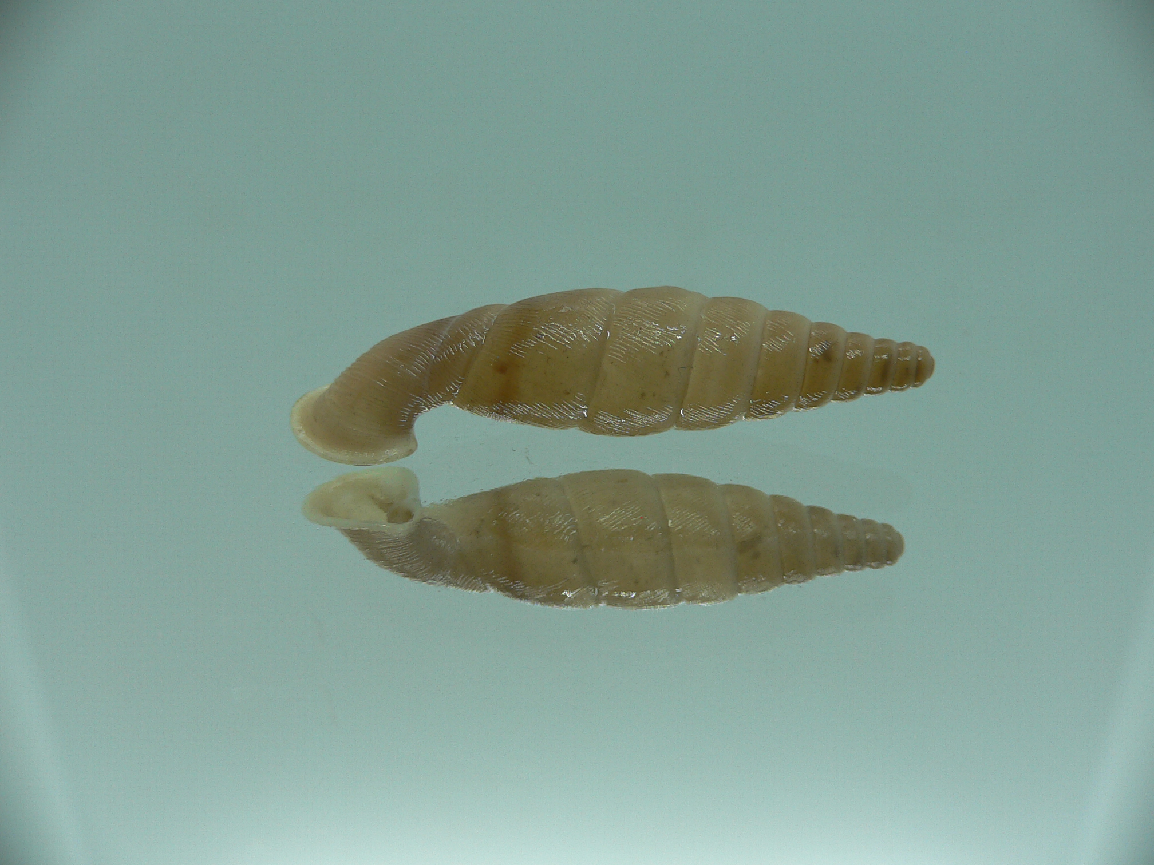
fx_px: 1167
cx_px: 577
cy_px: 432
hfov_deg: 52.6
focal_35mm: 35
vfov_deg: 40.7
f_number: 2.8
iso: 80
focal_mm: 4.6
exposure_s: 1/80
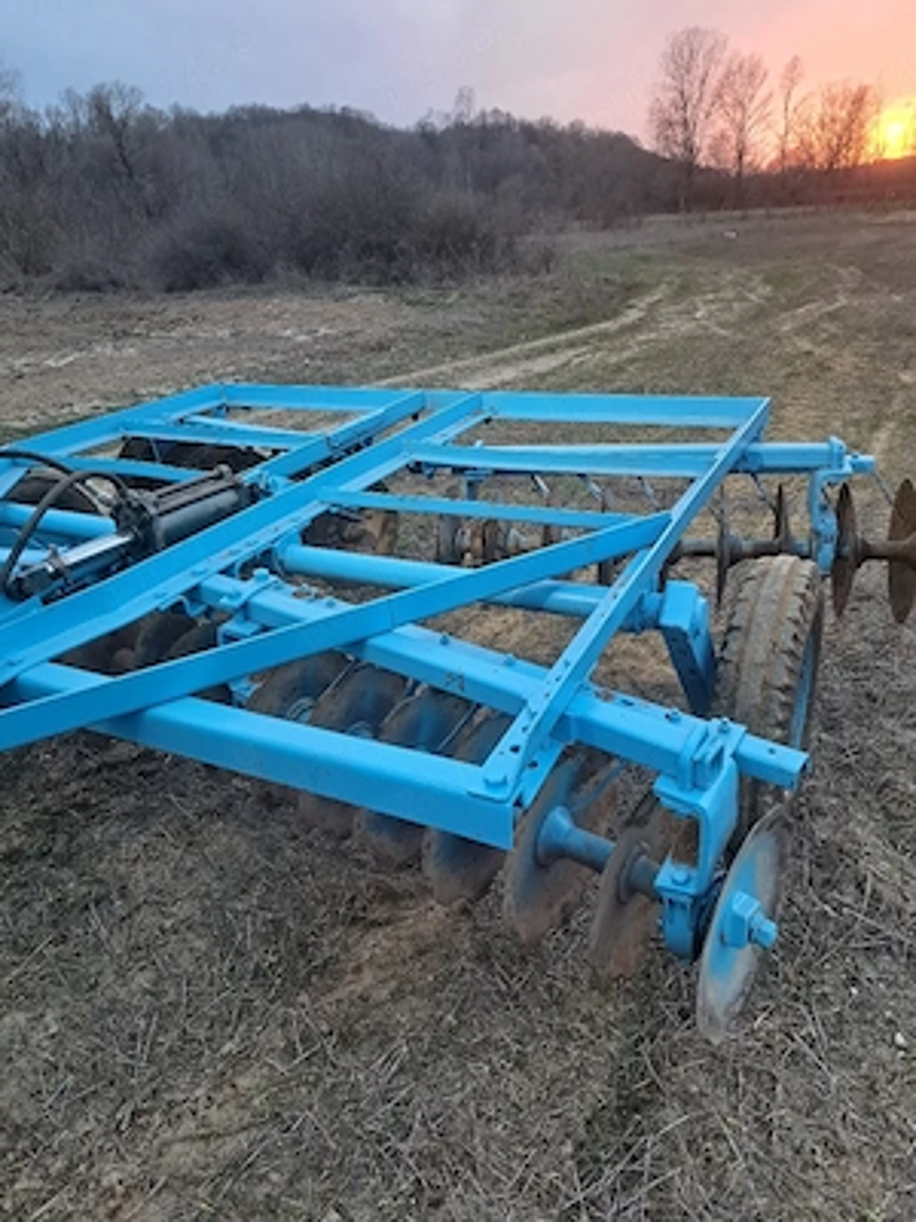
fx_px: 847
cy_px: 611
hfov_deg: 56.8
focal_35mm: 24
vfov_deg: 71.6
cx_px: 458
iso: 200
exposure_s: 1/50
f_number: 1.8
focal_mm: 5.23
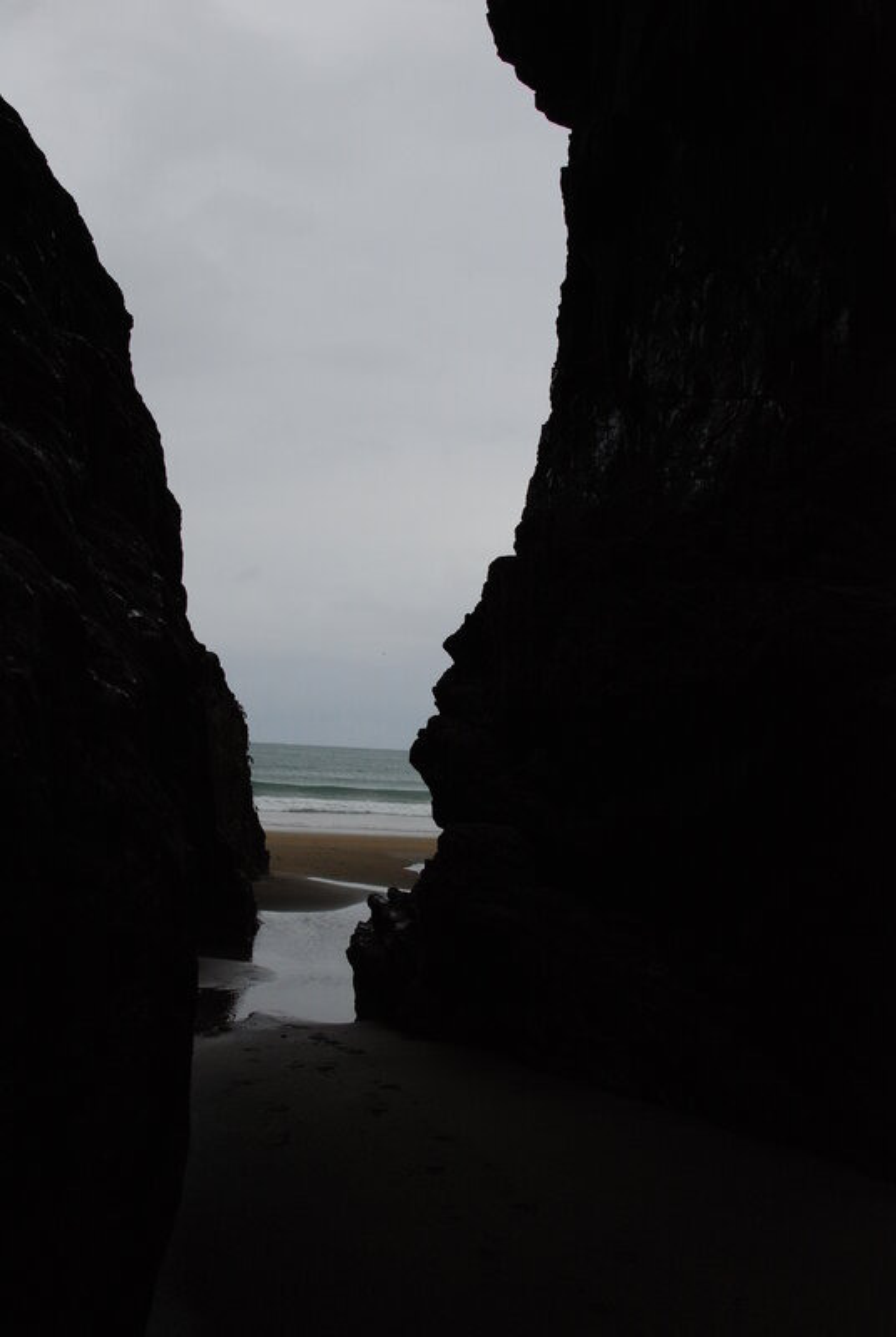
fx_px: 1562
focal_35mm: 42
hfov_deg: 32.0
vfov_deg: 46.3
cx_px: 448
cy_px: 668
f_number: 13
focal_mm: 28
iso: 400
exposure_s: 1/640
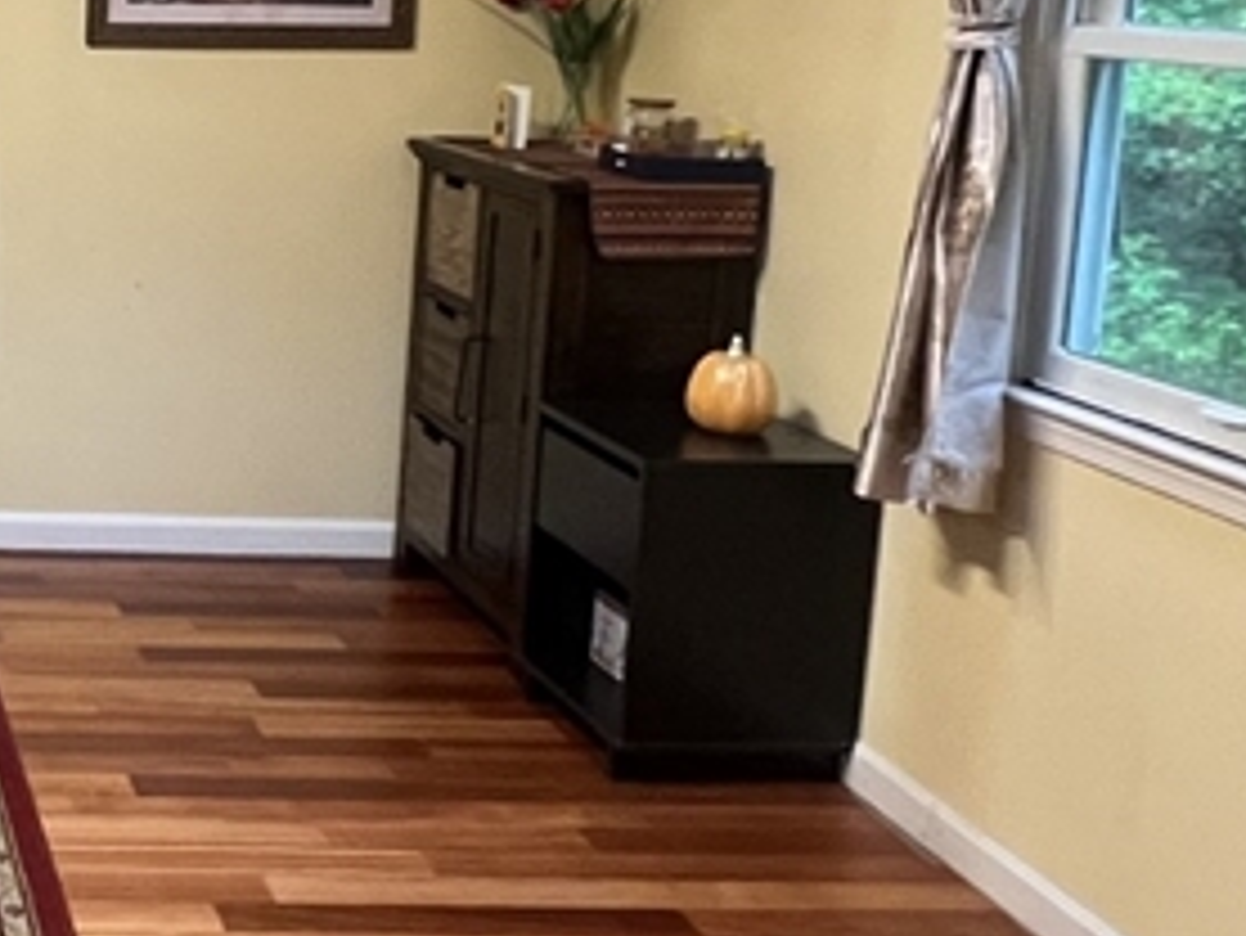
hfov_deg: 34.2
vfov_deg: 29.5
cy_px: 162
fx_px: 1729
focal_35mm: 48
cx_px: -130
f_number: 1.8
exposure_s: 1/60
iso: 500
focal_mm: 1.57
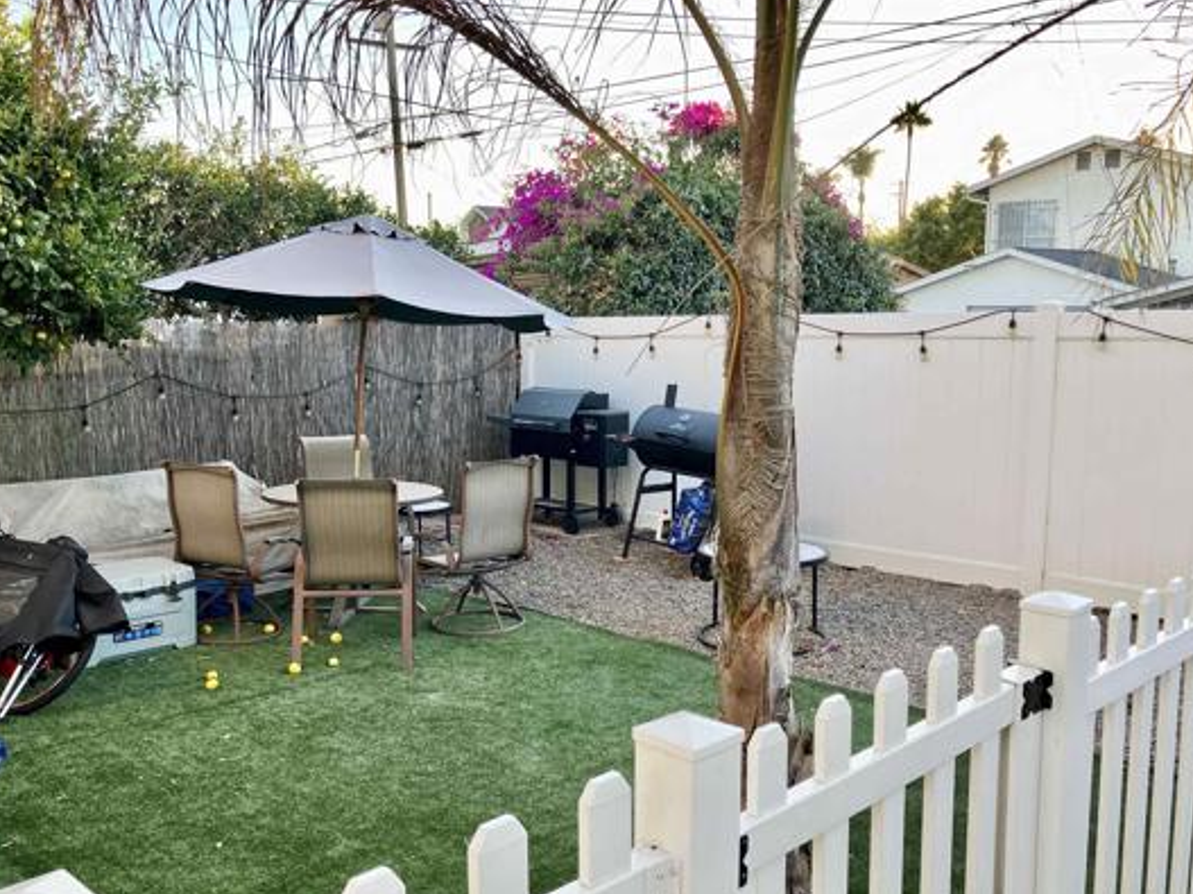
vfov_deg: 41.8
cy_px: 471
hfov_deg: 53.8
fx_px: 1172
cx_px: 523
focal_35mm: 34
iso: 32
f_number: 1.8
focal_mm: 3.99
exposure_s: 1/121
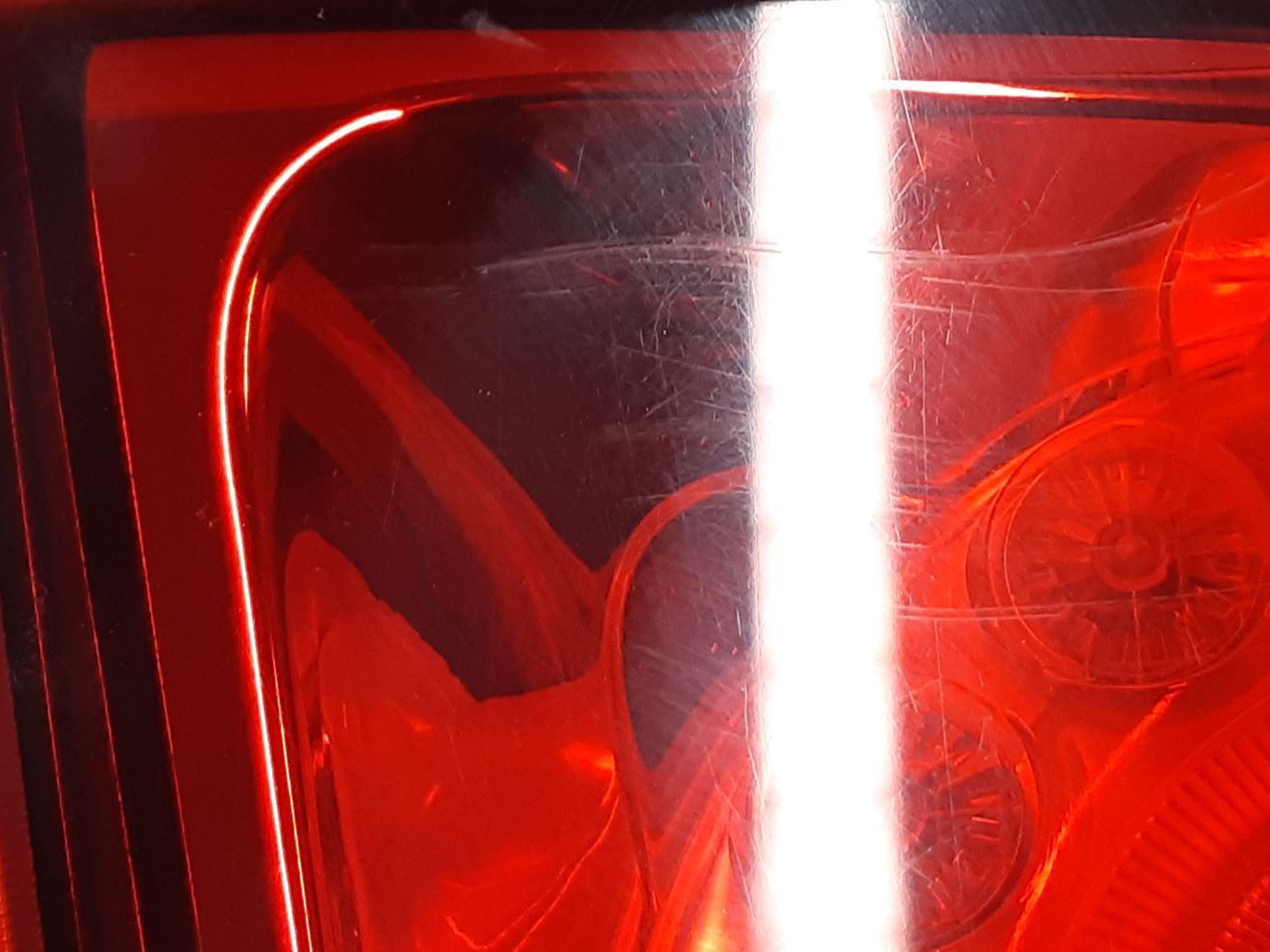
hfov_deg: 45.2
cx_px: 950
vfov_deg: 35.5
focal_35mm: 40
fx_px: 1467
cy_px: 305
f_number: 1.7
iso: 100
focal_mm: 3.93
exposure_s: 1/50
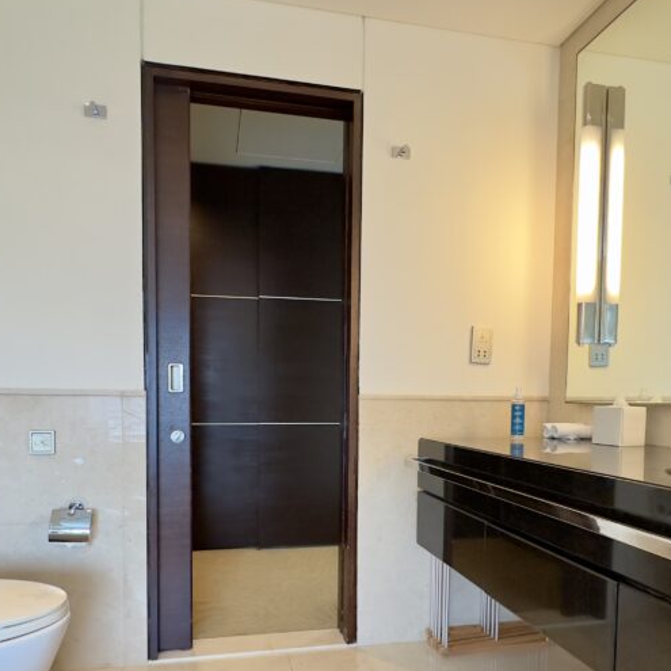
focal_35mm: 25
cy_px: 430
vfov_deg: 61.8
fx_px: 548
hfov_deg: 62.9
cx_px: 314
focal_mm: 2.22
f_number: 2.2
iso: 250
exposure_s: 1/100
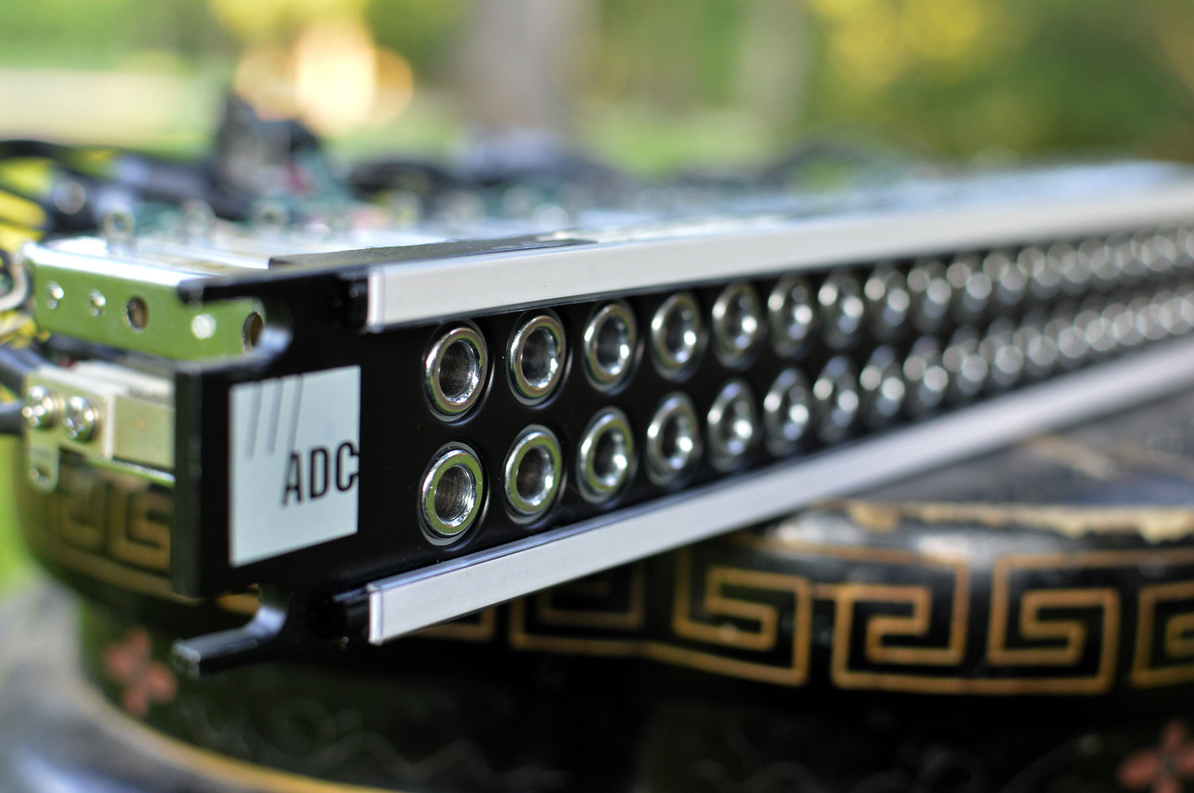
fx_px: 1739
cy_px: 396
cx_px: 597
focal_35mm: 52
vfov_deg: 25.7
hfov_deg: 37.9
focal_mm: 35
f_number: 4
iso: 560
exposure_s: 1/60
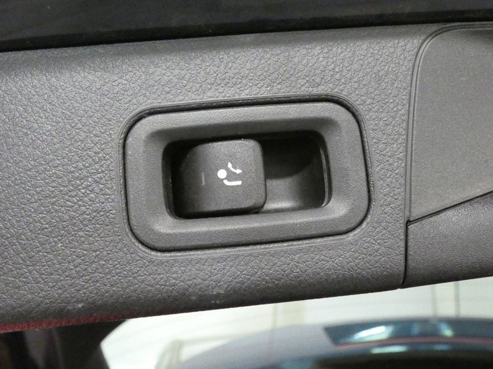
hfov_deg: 52.6
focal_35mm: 35
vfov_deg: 40.7
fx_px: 498
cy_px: 184
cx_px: 246
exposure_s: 1/80
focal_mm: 6.2
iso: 3200
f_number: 3.4
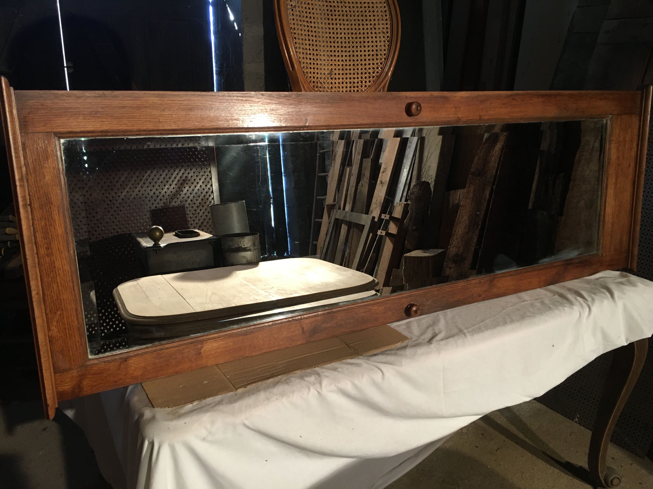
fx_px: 547
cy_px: 244
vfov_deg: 48.2
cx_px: 326
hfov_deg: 61.7
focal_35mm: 29
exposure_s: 1/33
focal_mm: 4.15
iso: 160
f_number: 2.2
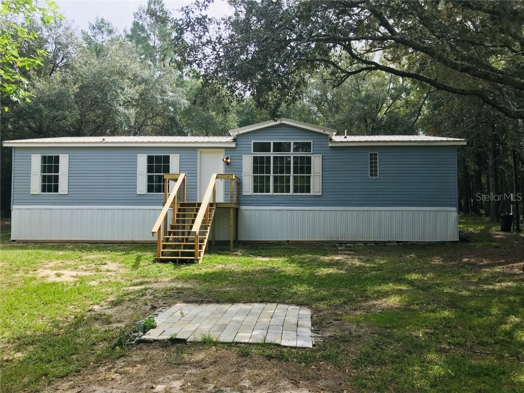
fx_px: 424
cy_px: 196
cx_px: 262
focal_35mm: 28
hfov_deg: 63.4
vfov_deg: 49.7
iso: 20
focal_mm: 3.99
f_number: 1.8
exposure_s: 1/948
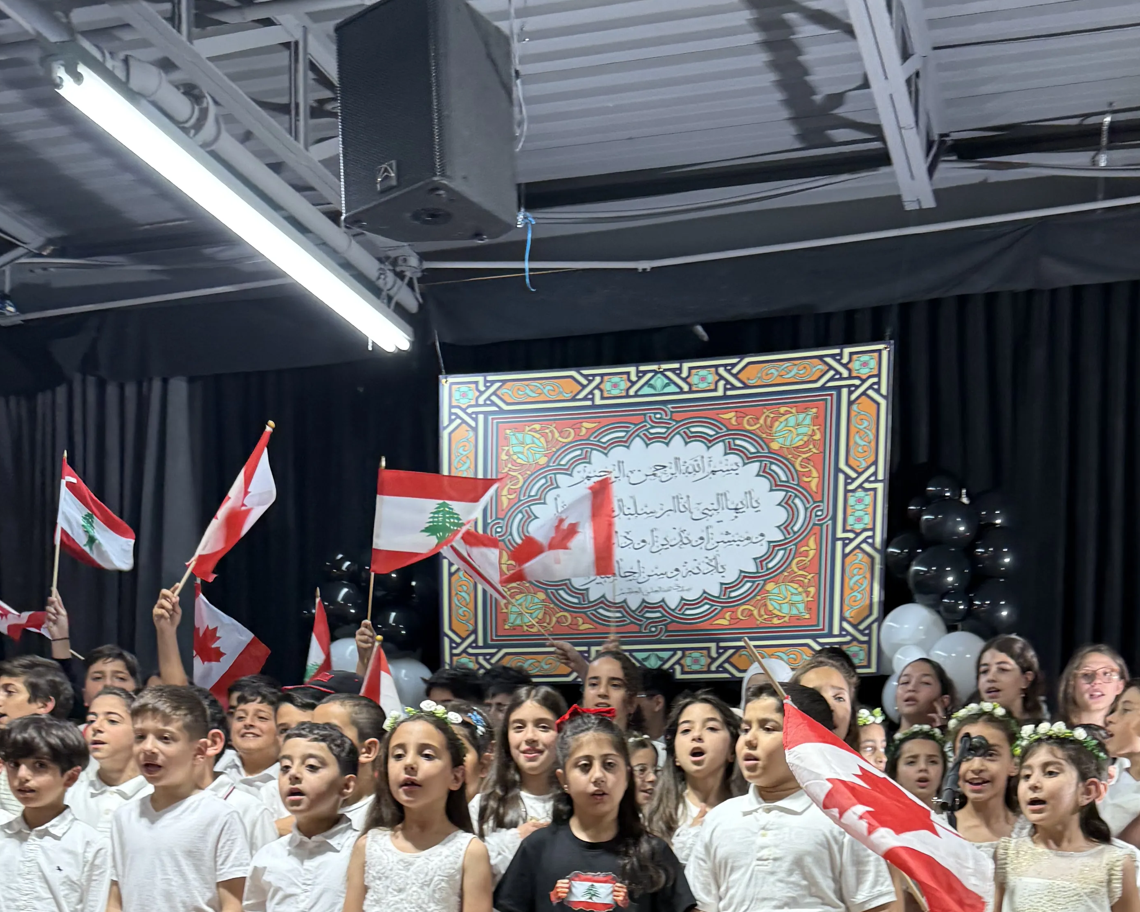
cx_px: 668
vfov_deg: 28.3
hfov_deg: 38.7
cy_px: 1033
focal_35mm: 48
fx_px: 1619
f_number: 1.78
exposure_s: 1/60
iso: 125
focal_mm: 6.76
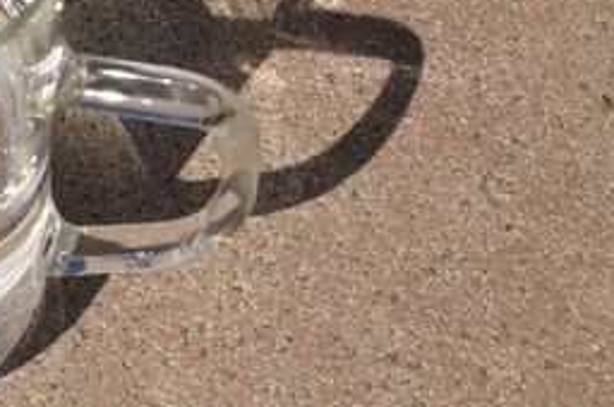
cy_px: 79
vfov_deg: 11.1
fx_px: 2098
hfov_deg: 16.1
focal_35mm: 123
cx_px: -79
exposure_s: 1/640
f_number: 14
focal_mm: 35
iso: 200
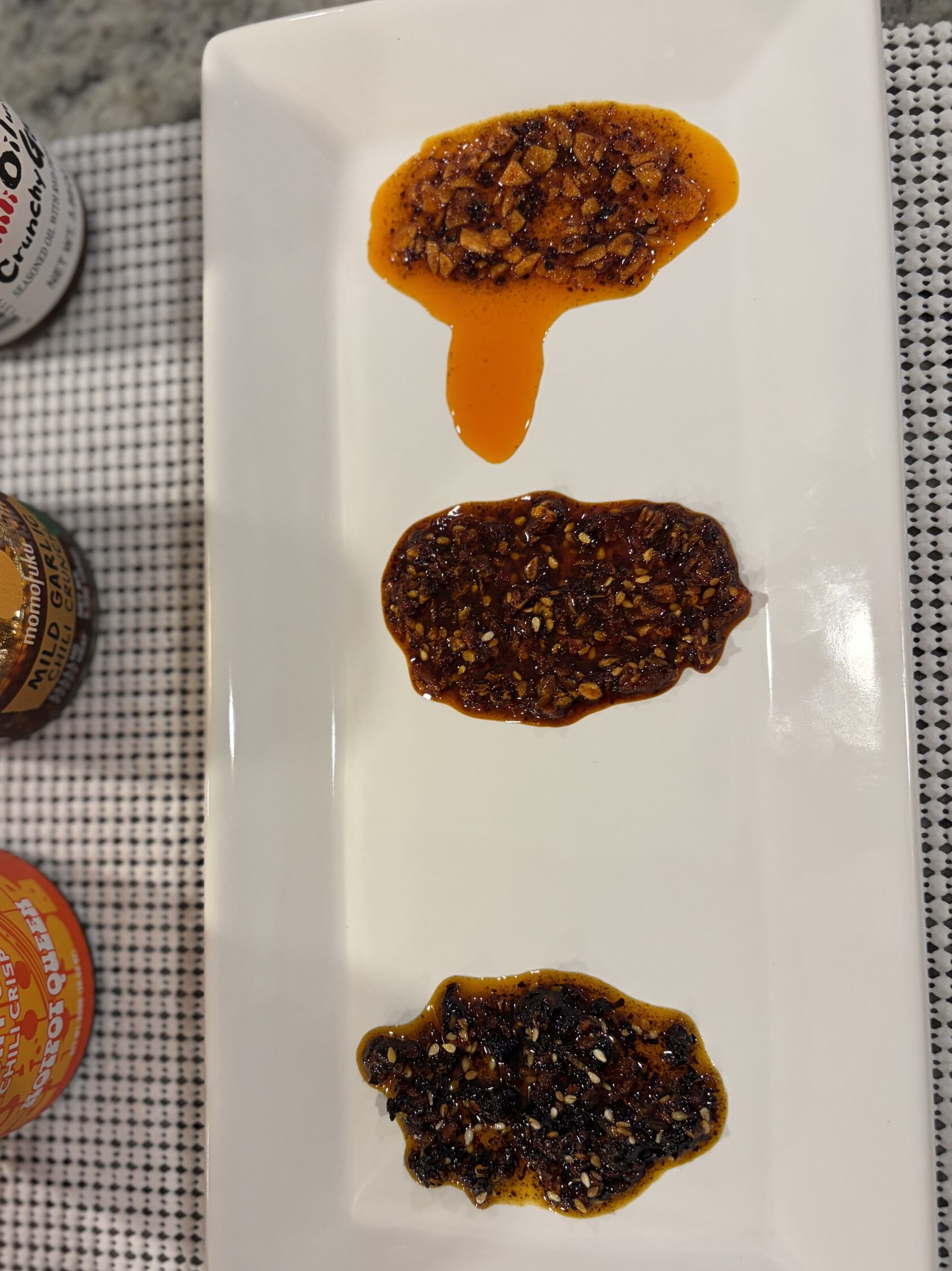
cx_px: 406
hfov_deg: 46.7
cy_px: 703
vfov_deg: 59.8
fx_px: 1100
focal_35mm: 30
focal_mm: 5.96
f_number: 1.6
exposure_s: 1/60
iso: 125
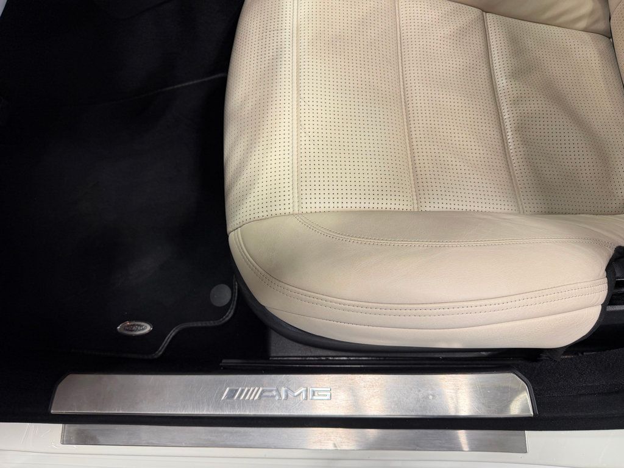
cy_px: 234
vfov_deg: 56.8
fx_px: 433
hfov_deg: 71.6
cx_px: 312
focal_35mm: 24
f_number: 1.78
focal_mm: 6.76
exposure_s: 1/197
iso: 125
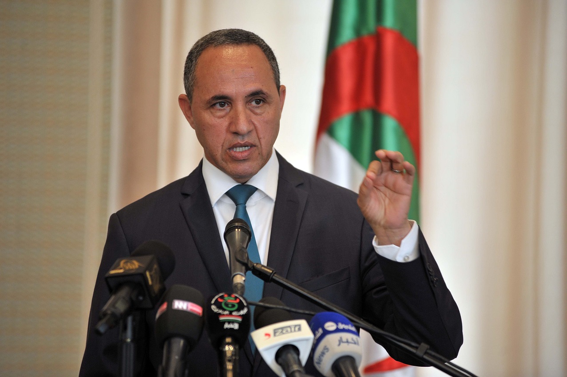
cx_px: 284
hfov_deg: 10.3
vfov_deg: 6.9
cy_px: 188
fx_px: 3148
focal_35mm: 200
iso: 640
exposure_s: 1/100
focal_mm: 200
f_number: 3.2
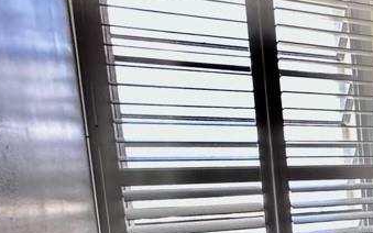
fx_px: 569
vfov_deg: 22.4
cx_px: 652
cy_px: 221
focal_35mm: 56
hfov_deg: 22.7
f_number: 2.2
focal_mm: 2.22
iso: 320
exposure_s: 1/99
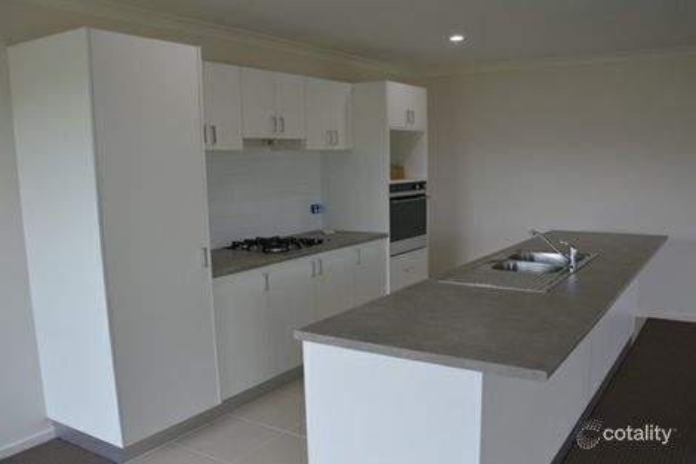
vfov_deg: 47.9
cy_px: 232
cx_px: 348
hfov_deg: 67.4
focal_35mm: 27
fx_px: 522
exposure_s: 1/125
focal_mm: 18
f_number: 5.6
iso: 360
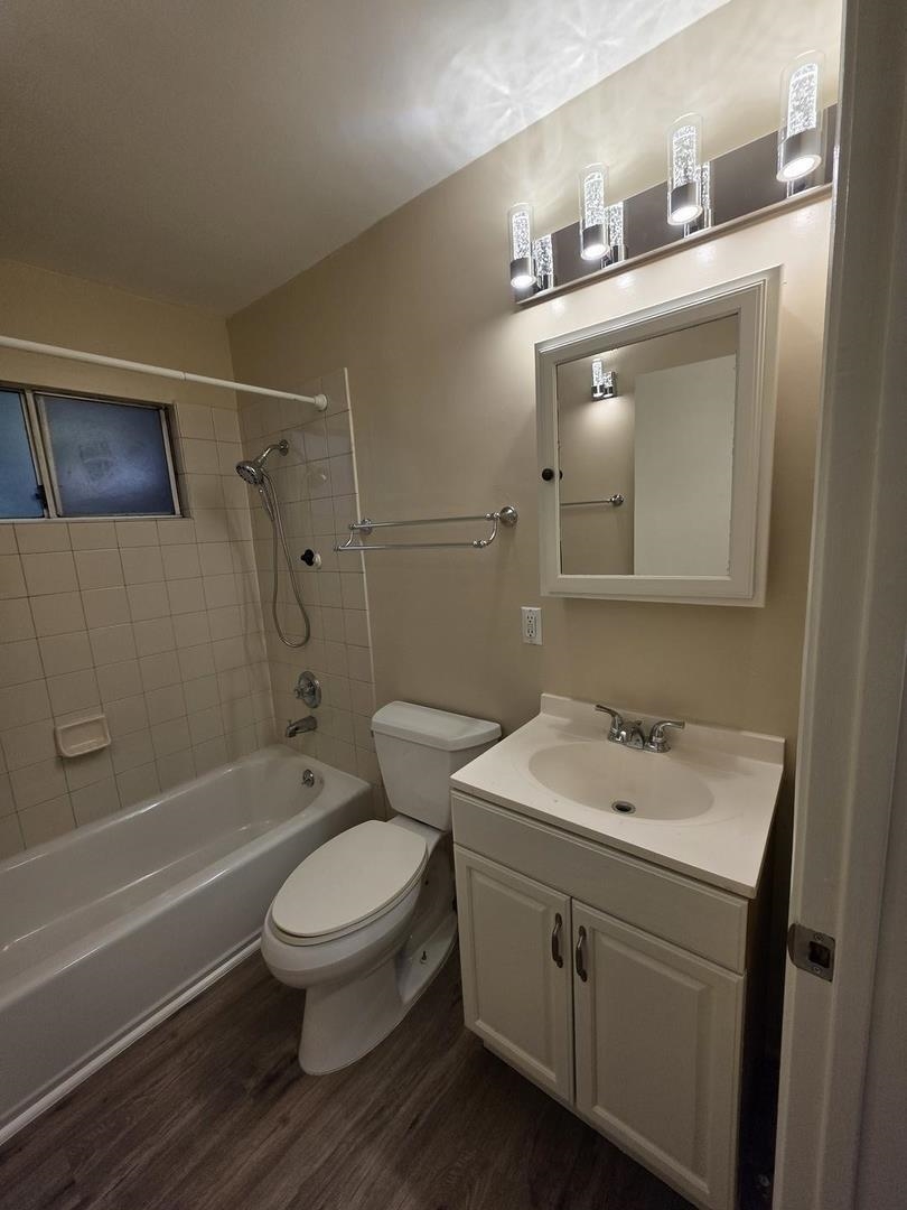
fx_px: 454
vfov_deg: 106.2
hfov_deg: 89.9
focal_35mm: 13
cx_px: 454
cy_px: 605
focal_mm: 2.2
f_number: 1.9
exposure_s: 1/120
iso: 80
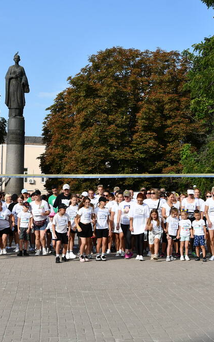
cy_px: 174
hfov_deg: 18.6
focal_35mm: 70
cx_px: 117
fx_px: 654
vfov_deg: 29.4
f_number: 8
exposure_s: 1/250
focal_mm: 30
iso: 100
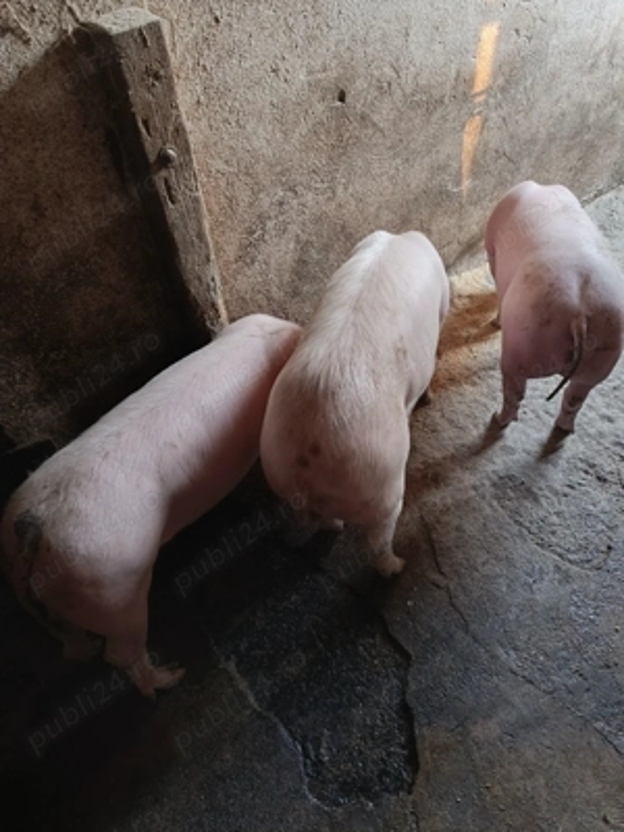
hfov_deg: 56.8
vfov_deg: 71.6
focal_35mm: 24
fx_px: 577
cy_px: 416
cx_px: 312
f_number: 1.65
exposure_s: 1/33.3
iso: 1094
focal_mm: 6.14
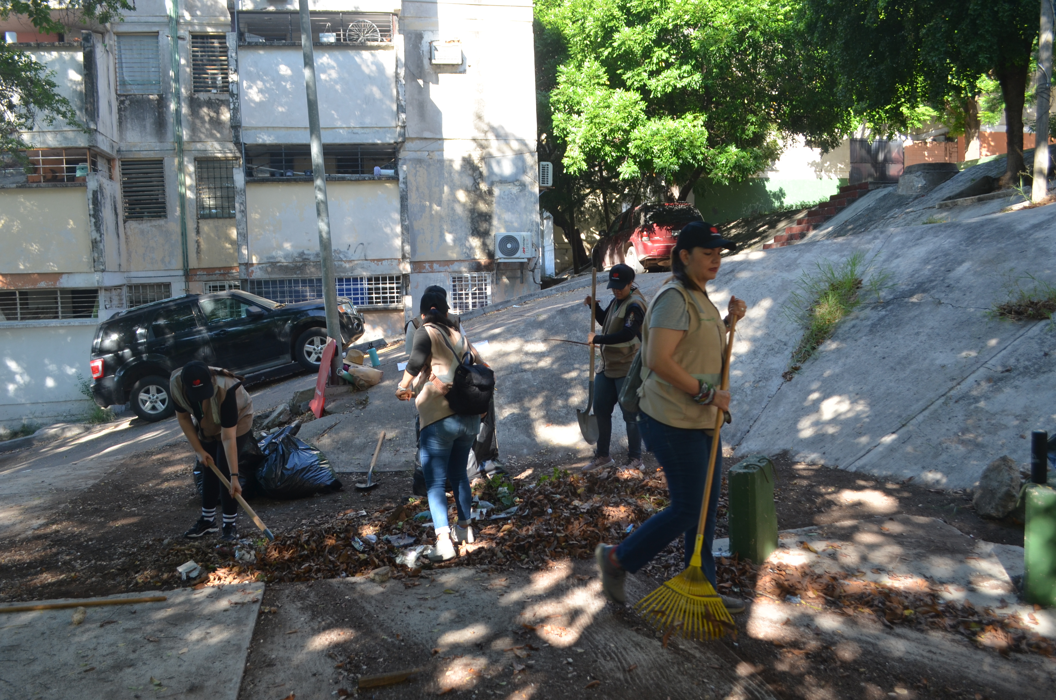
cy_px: 350
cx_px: 528
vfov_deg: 43.4
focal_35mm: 30
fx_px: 878
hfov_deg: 62.0
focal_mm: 20
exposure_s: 1/125
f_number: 5.6
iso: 200
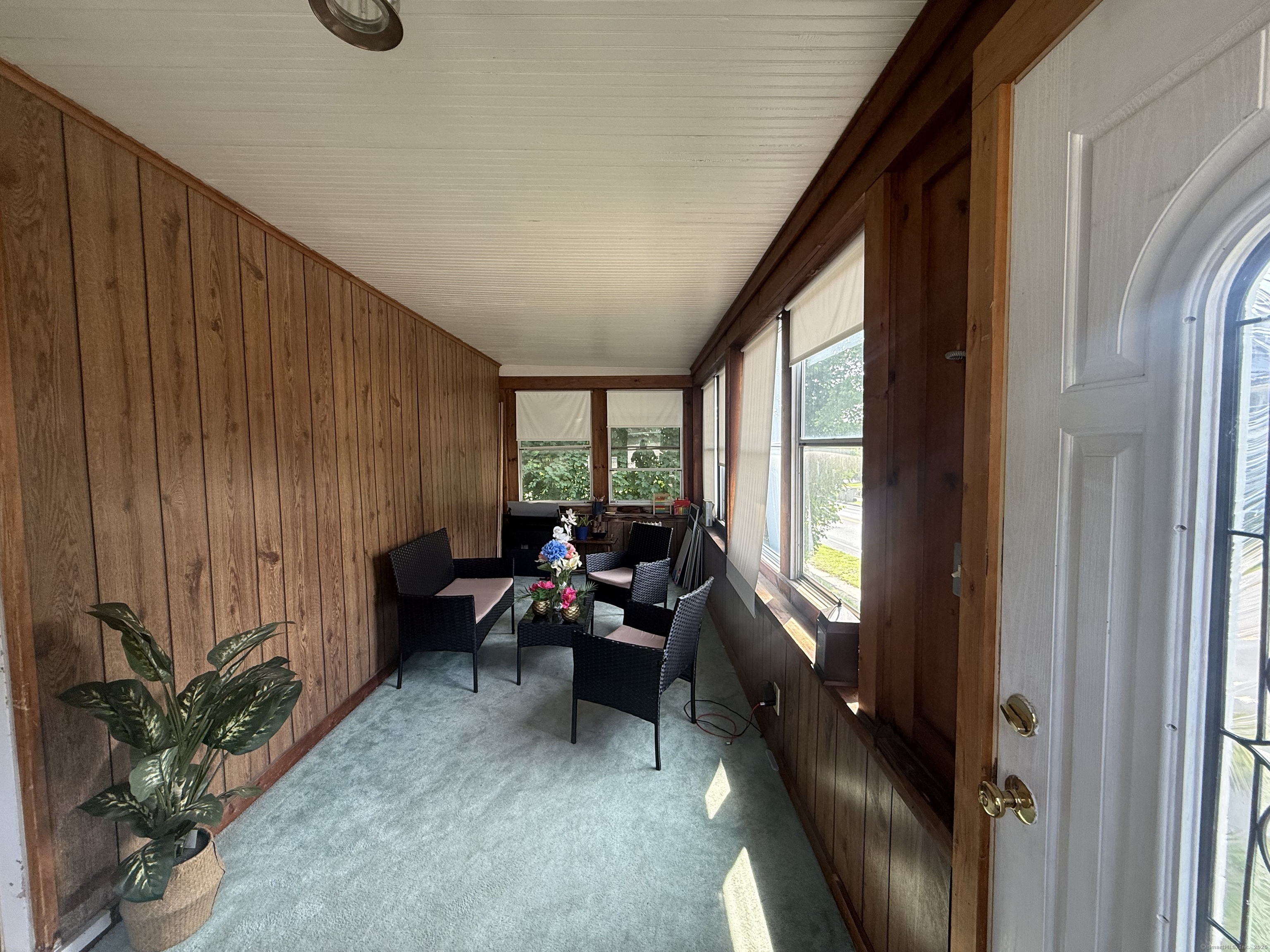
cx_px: 635
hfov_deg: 102.1
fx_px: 514
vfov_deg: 85.7
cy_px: 476
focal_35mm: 14
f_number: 2.2
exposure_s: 1/99
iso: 100
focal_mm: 2.22
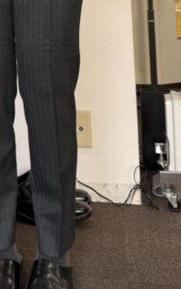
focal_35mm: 64
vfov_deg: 28.5
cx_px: -14
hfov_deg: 19.5
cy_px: -44
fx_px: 505
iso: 64
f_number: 1.78
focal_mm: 6.76
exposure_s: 1/120
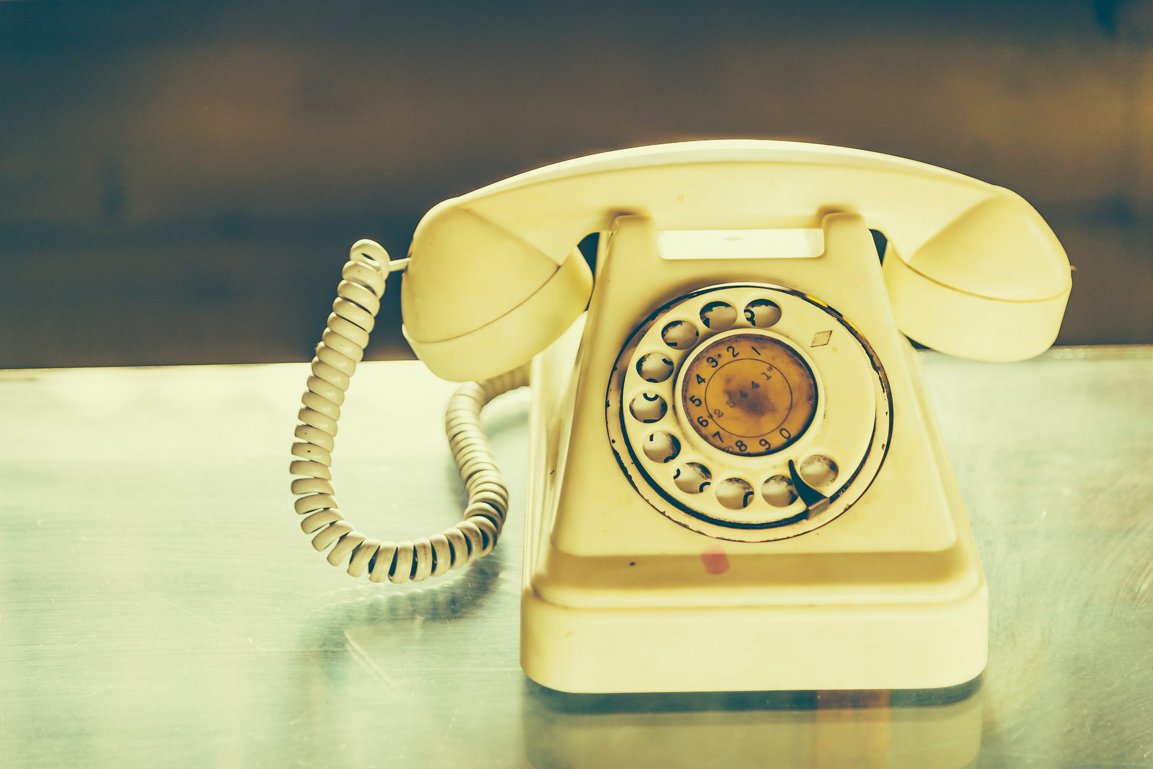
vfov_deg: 12.5
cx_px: 576
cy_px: 384
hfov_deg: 18.6
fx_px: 3523
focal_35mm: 110
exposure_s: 1/80
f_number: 4
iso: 200
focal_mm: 110
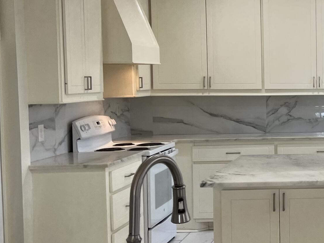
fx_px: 655
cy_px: 104
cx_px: 368
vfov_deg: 21.0
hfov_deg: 25.5
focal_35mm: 70
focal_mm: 5.7
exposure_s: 1/120
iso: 64
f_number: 1.5
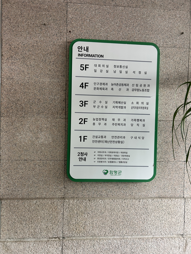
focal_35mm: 26
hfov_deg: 53.1
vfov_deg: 67.3
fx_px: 191
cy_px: 127
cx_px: 96
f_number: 1.5
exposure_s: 1/121
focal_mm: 5.7
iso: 50
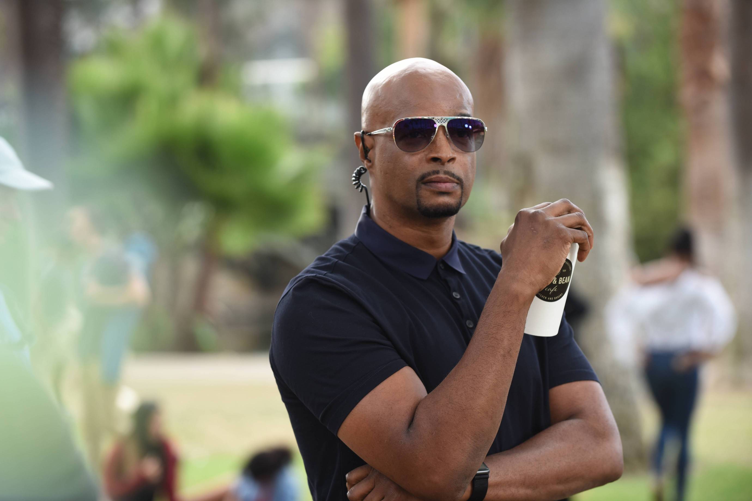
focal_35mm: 135
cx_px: 376
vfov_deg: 10.2
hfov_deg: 15.2
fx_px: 2820
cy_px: 250
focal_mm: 135
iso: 320
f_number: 4.5
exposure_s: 1/250
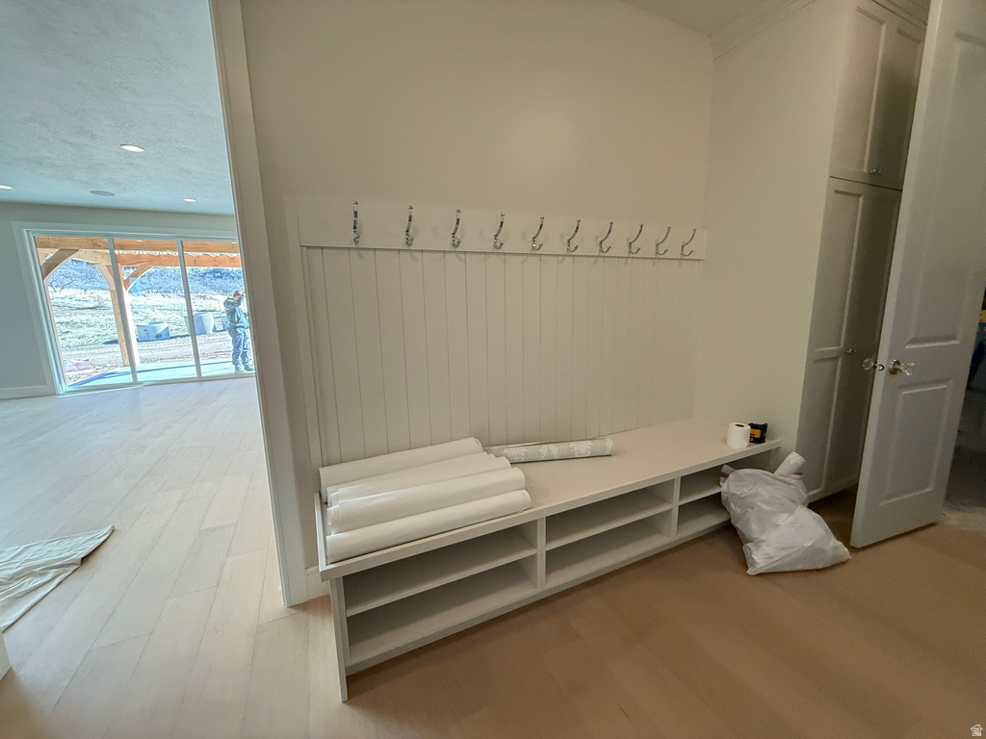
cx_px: 493
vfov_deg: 85.7
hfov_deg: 102.1
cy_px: 370
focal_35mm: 14
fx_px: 399
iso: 400
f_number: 2.2
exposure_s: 1/120
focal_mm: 2.22
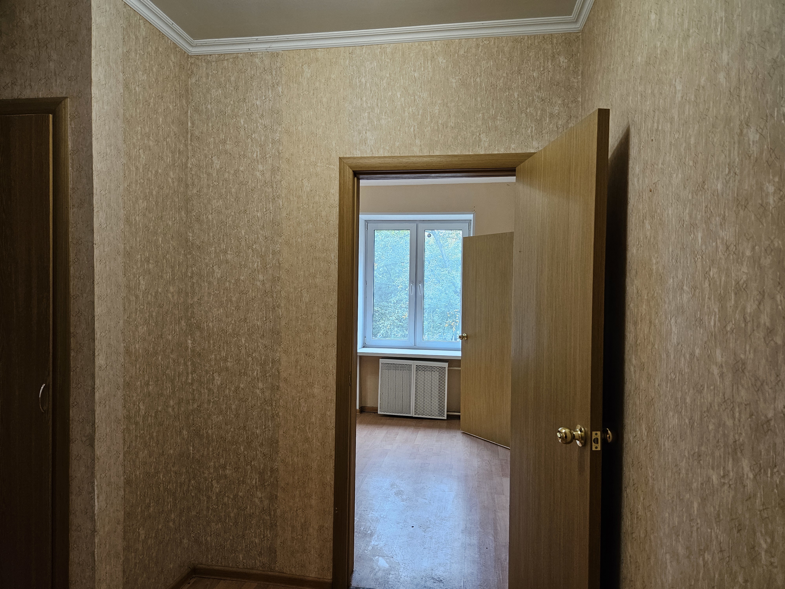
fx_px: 522
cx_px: 392
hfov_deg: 73.9
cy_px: 294
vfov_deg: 58.9
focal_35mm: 23
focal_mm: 5.4
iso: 320
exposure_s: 1/100
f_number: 1.8
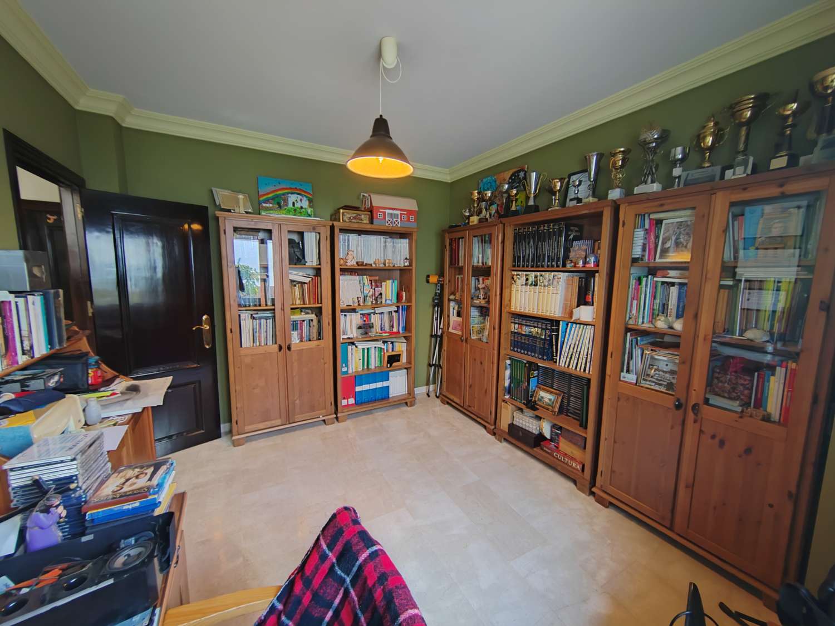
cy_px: 313
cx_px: 418
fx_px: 314
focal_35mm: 13
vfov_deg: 89.9
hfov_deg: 106.2
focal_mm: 2.16
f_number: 2.2
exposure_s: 1/16.7
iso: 1005
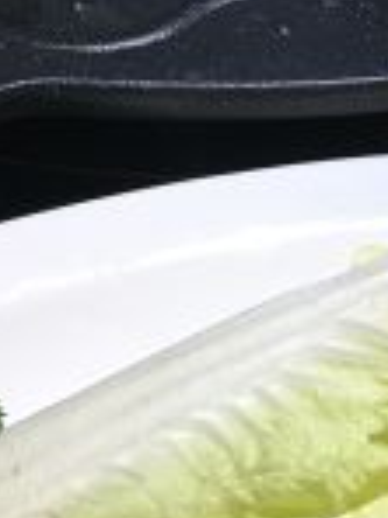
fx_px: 2047
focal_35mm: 137
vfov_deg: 14.4
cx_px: 397
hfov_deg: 10.7
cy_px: 158
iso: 32
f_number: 2.2
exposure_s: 1/33
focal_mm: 4.15
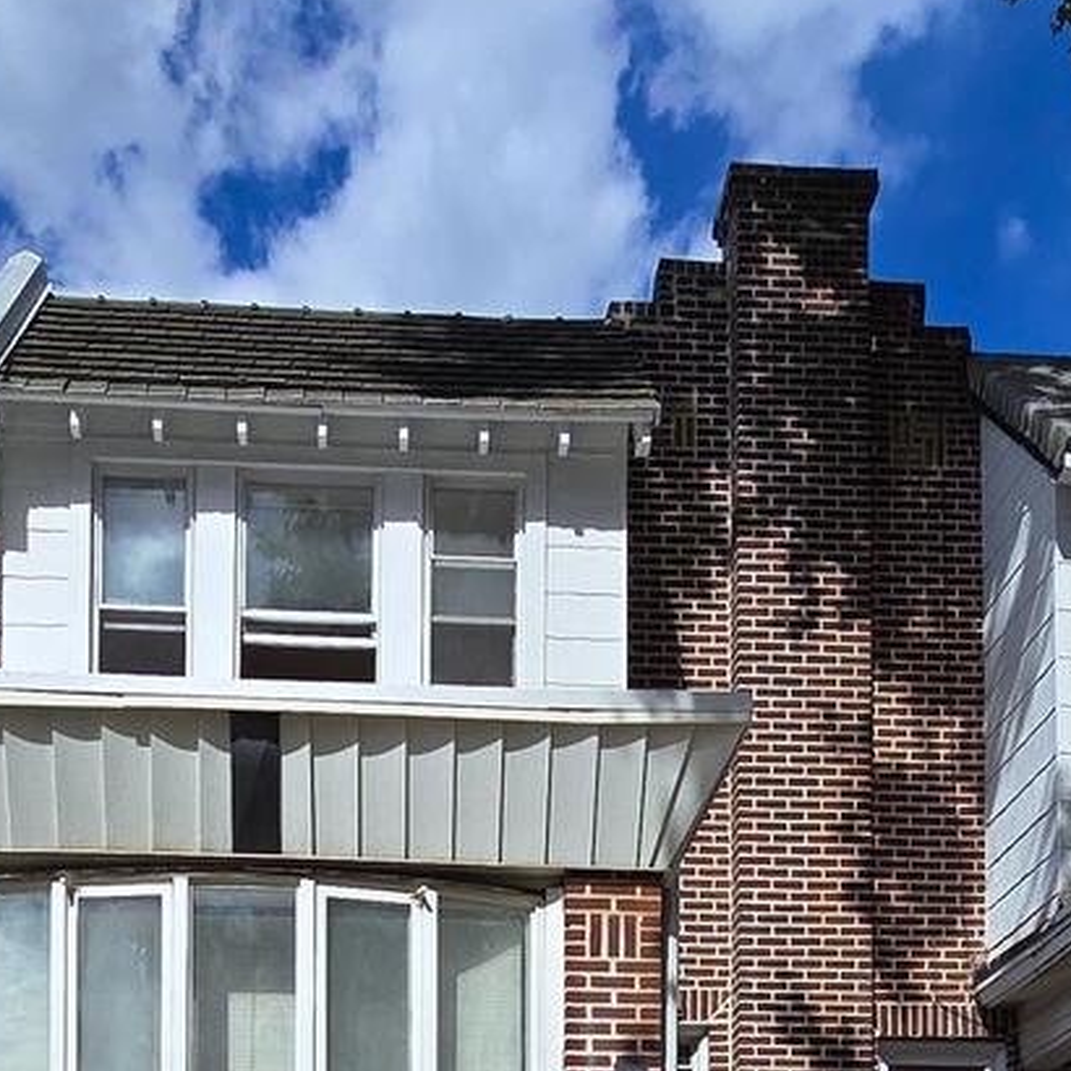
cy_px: 1429
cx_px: 423
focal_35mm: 43
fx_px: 1505
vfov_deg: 30.1
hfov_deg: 39.0
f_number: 2.2
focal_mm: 2.2
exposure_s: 1/3778
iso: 50
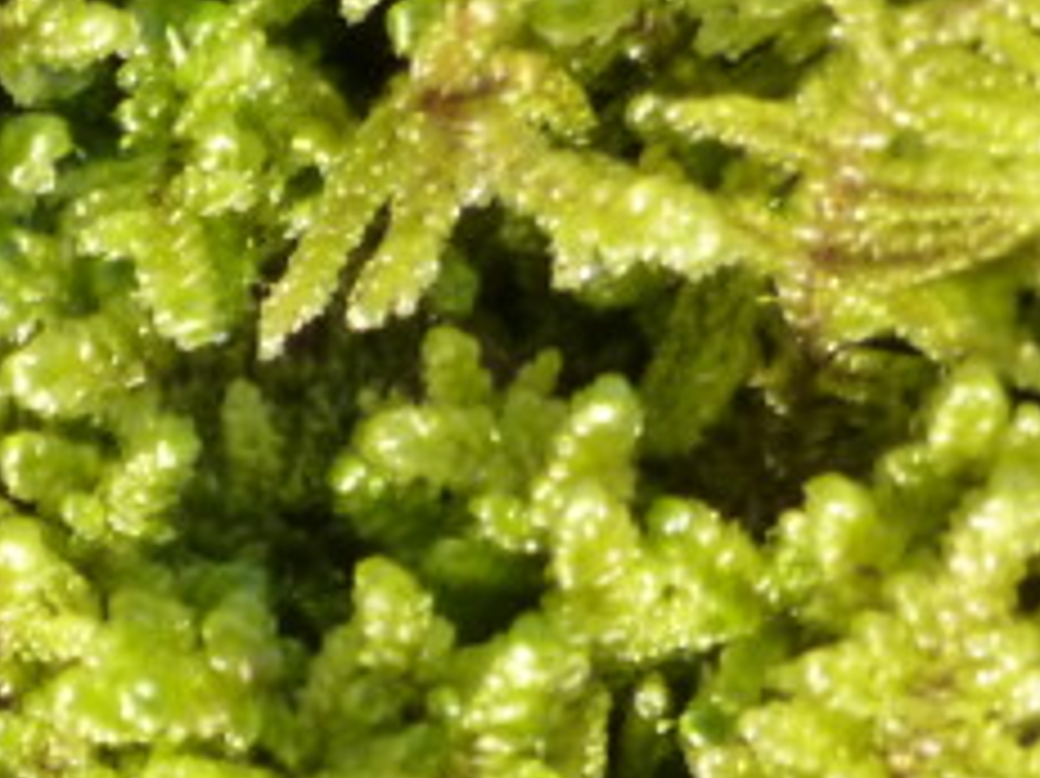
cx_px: -752
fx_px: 3724
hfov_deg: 14.3
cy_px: 1052
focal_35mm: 124
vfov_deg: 11.6
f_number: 3.3
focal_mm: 4.9
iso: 400
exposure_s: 1/125
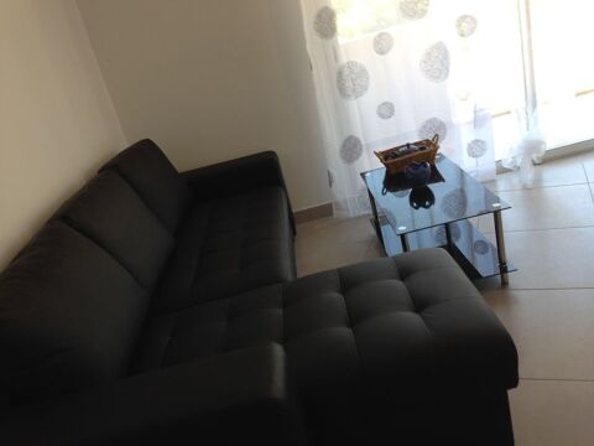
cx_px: 297
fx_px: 566
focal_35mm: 33
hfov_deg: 55.4
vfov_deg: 42.9
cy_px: 223
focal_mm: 4.12
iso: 50
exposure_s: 1/60
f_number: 2.4
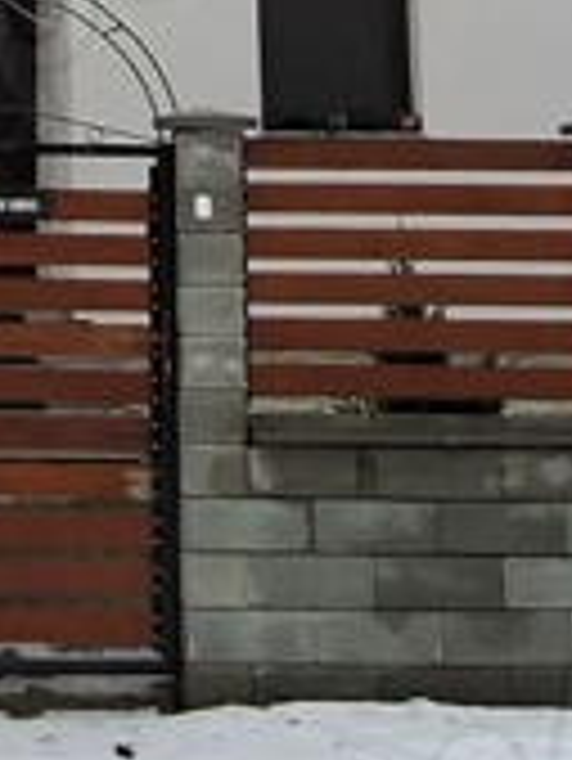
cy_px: -198
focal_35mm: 77
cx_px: -95
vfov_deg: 22.8
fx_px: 1694
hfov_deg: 18.3
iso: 40
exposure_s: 1/868
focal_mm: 1.74
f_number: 2.2
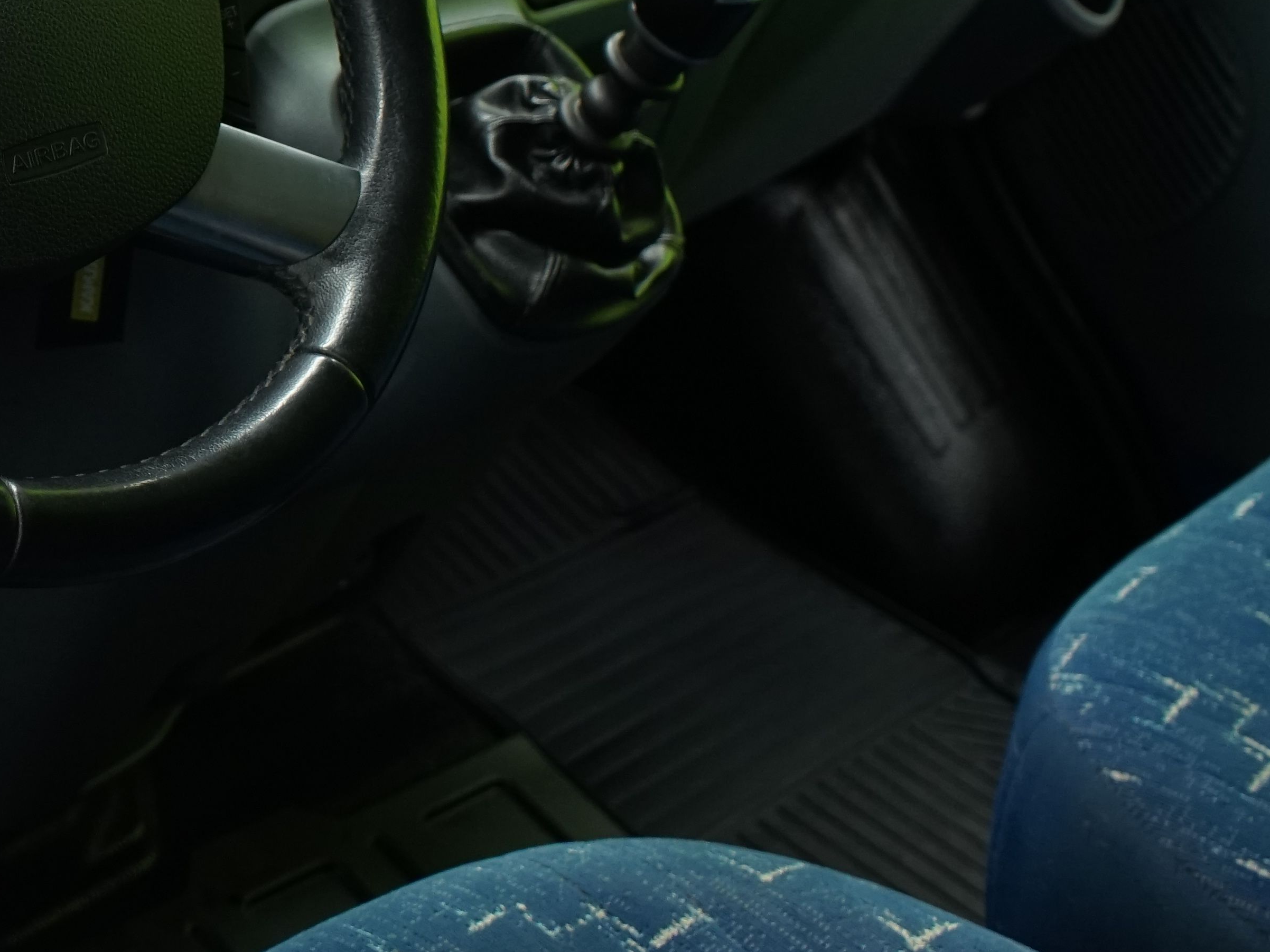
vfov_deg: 20.0
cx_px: -95
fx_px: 2642
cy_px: 79
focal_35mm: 72
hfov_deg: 25.3
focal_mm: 30
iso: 1250
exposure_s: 1/30
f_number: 5.6
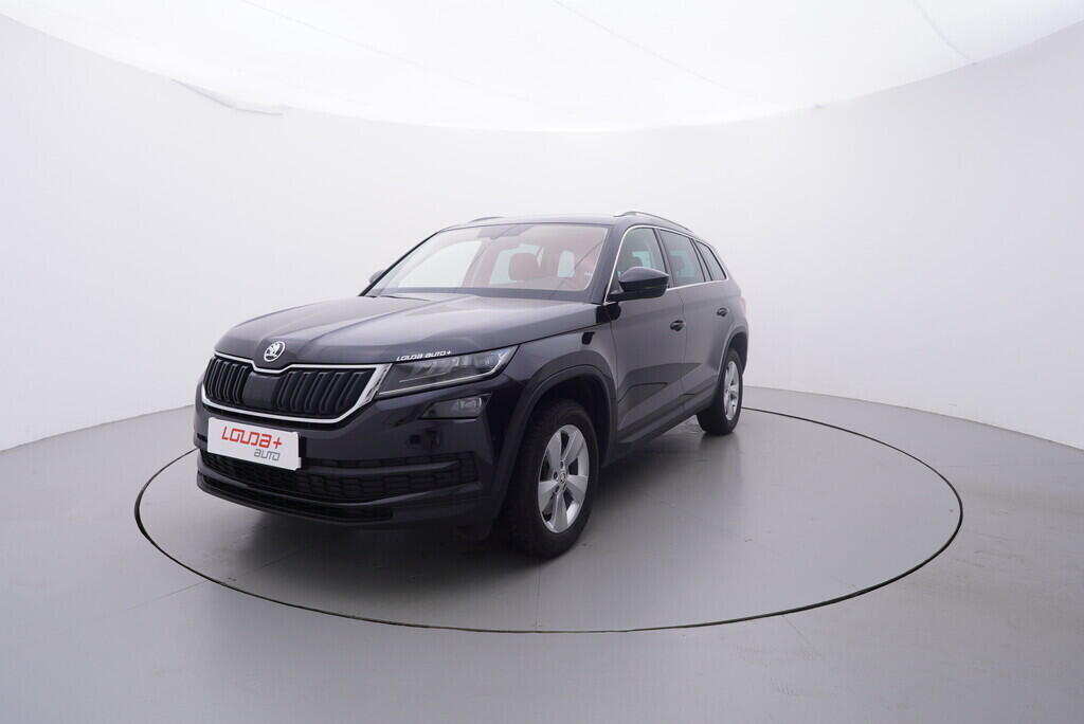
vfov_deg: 56.2
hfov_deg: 77.3
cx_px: 542
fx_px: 678
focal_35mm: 22
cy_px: 362
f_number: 5
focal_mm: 15
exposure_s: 1/80
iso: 200
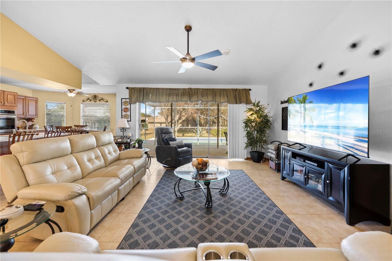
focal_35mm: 14
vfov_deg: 81.2
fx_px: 152
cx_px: 196
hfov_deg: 104.3
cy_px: 130
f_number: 5
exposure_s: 1/250
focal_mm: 14
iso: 250
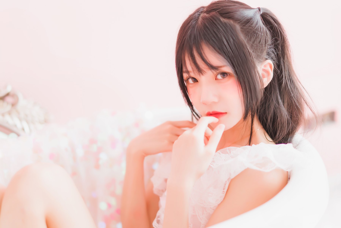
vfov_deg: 27.0
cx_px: 170
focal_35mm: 50
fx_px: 474
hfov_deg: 39.6
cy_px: 114
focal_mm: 50
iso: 800
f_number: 1.4
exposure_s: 1/80
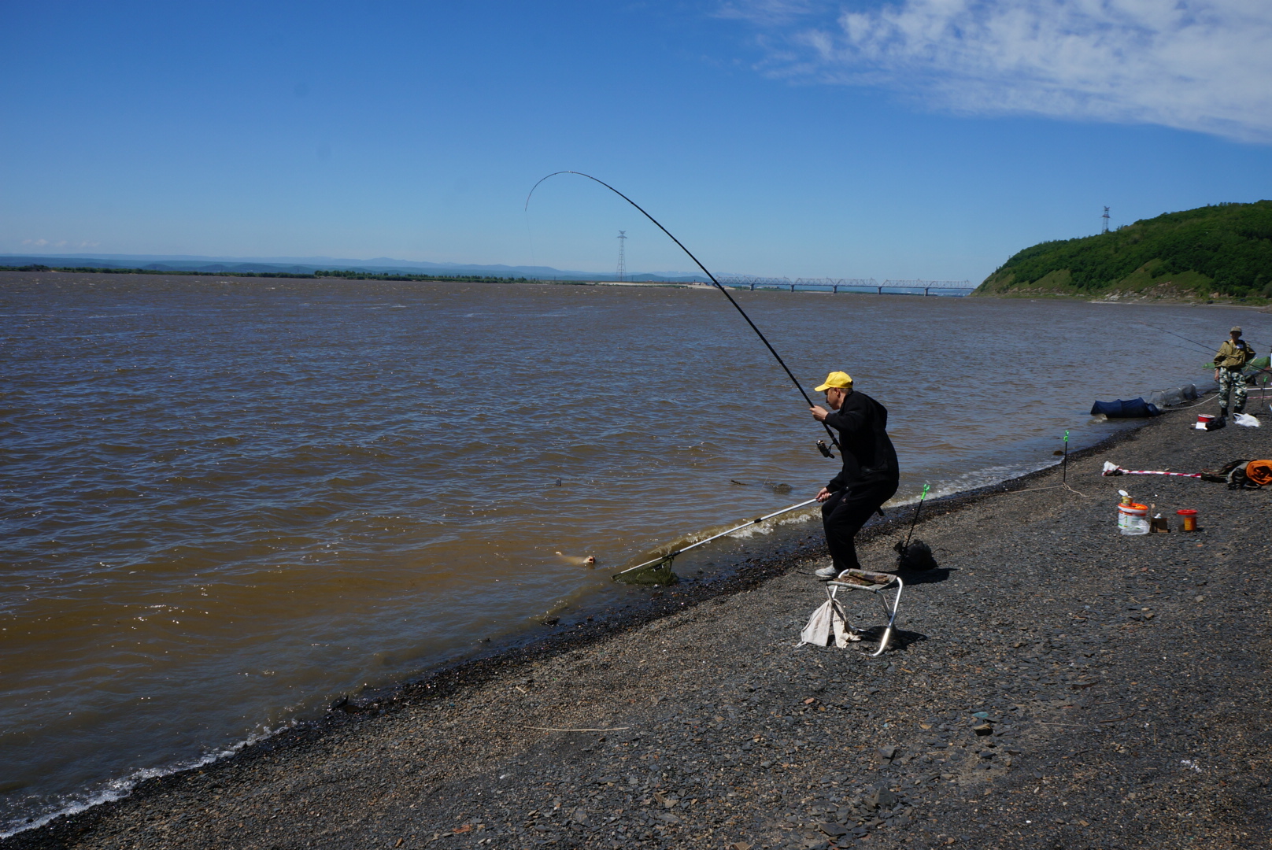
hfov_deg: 67.3
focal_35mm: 27
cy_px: 425
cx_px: 636
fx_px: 955
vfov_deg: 48.0
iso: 100
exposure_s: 1/160
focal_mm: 18
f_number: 13
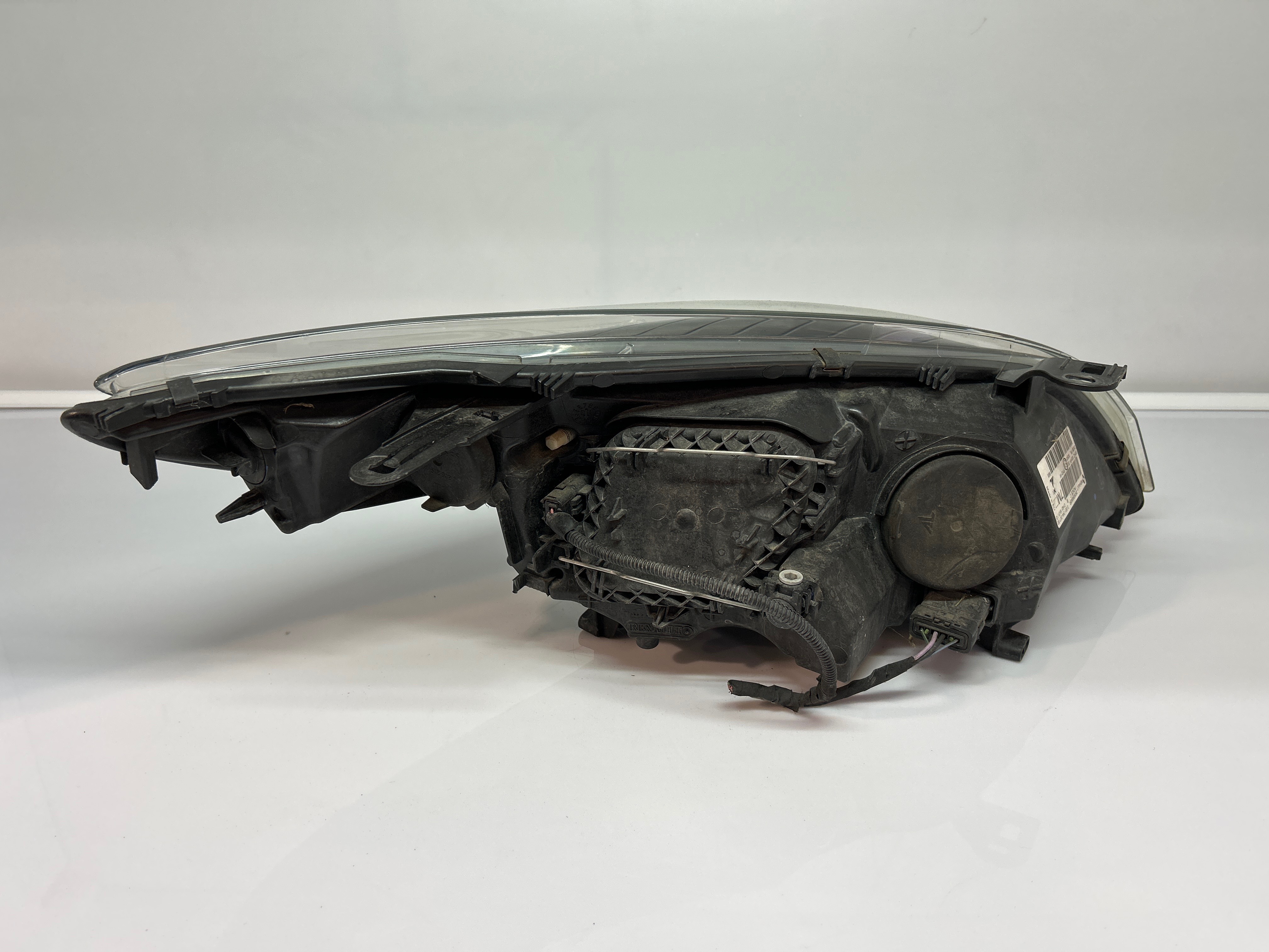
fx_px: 953
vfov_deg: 53.1
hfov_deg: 67.3
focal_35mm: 26
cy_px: 476
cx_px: 634
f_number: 1.5
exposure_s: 1/100
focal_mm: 5.7
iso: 80
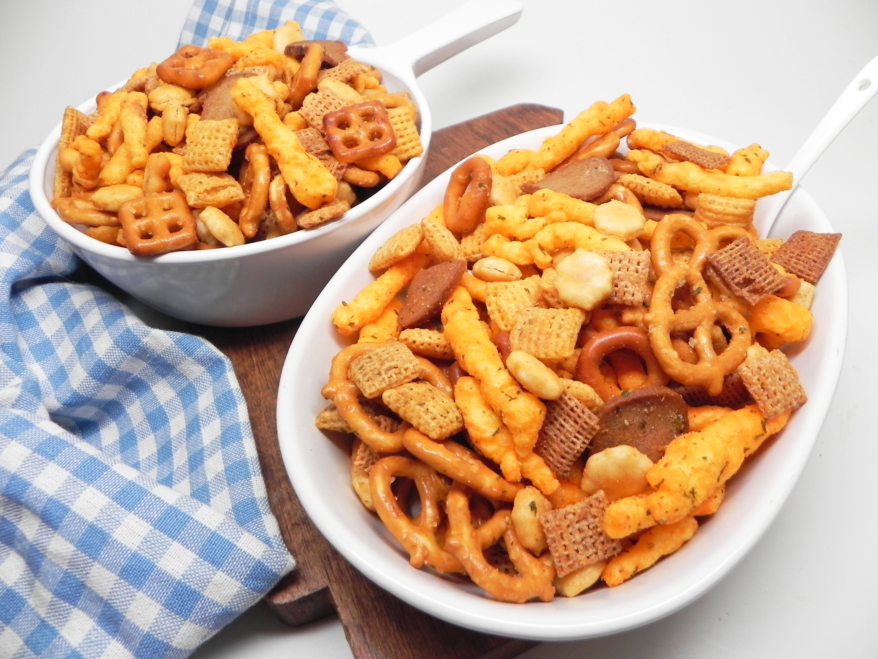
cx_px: 439
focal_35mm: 26
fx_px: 659
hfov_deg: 67.3
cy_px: 330
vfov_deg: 53.1
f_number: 2.8
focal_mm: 4.6
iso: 160
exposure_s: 1/54
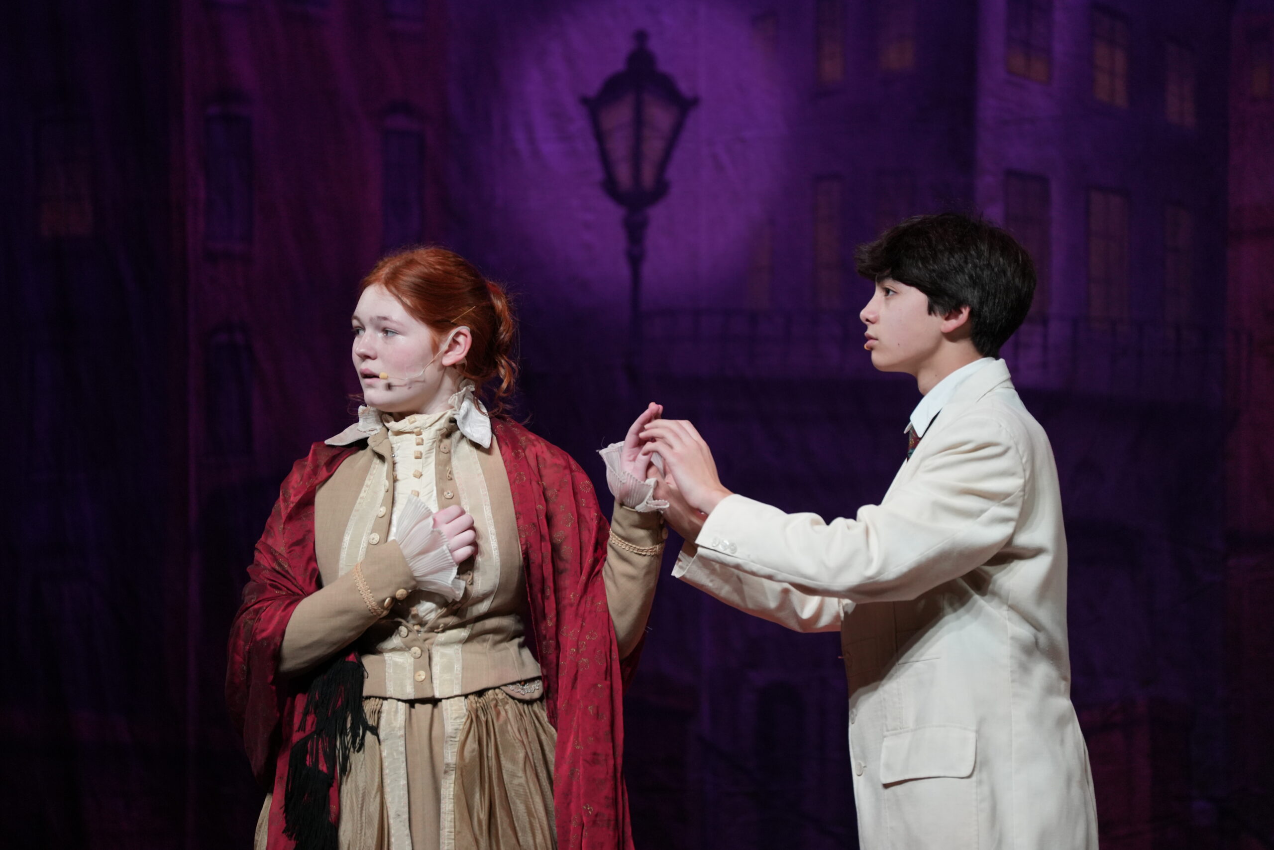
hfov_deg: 8.7
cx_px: 637
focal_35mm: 238
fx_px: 8422
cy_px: 425
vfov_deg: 5.8
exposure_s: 1/250
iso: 2000
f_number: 5.6
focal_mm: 238
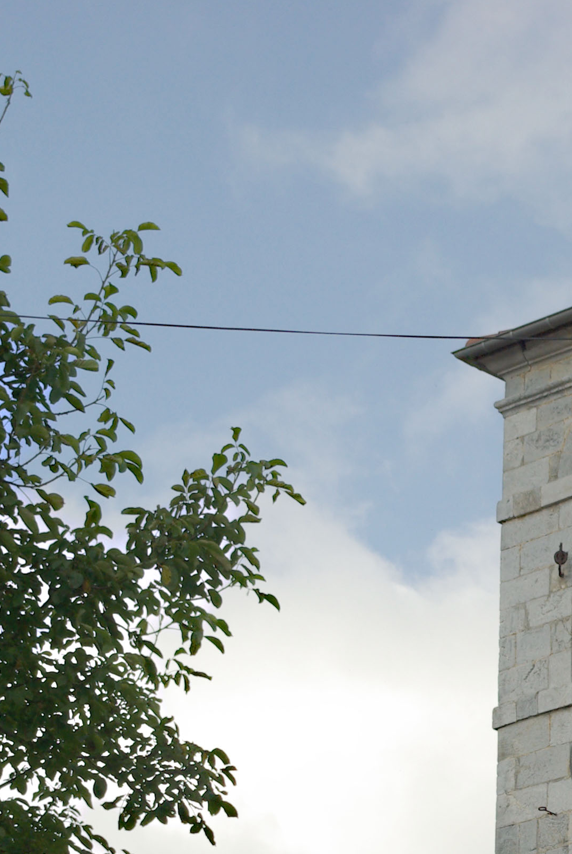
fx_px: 4710
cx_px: 417
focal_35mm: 198
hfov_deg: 6.9
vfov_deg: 10.2
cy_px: 1020
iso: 200
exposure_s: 1/500
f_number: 8
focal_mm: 55
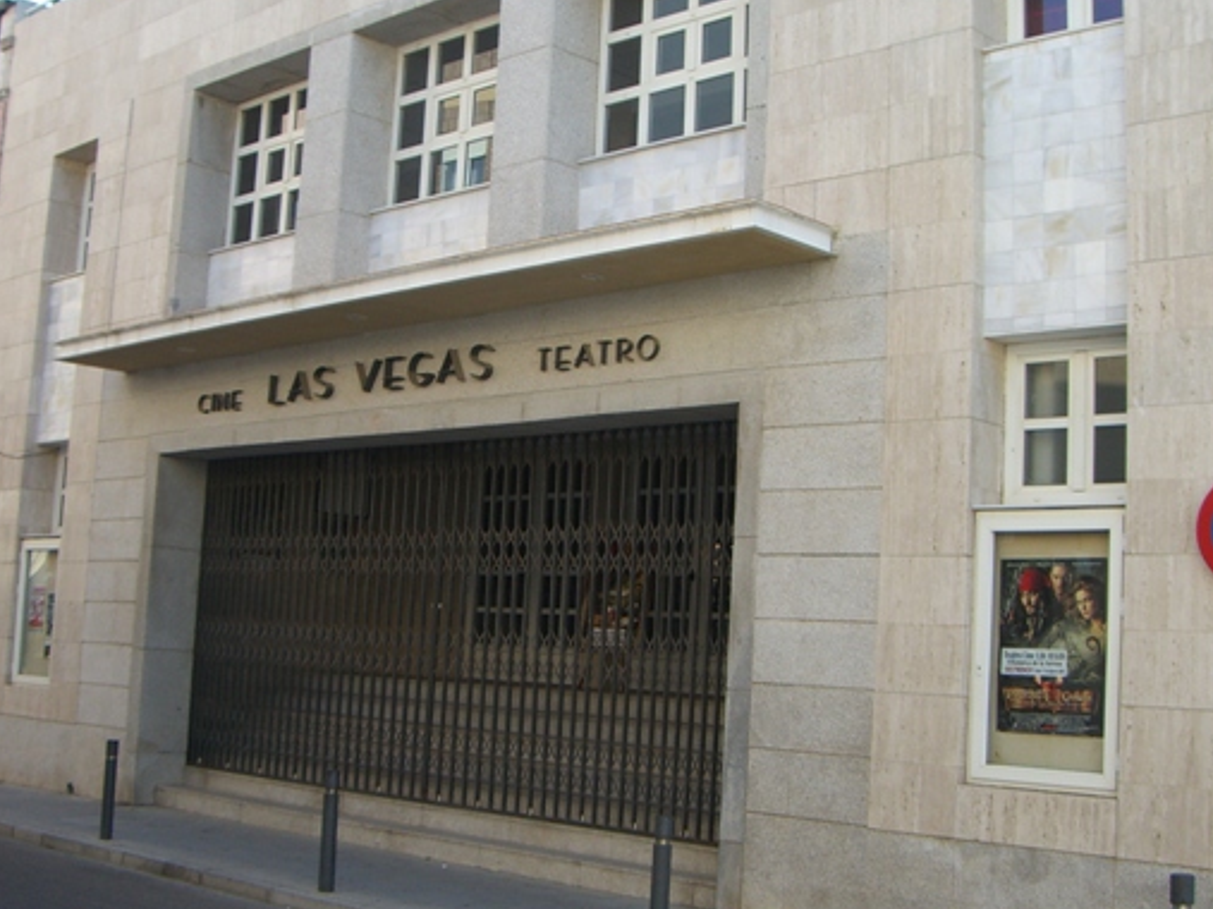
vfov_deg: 30.3
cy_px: 466
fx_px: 1682
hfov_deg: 39.7
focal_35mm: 48
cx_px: 598
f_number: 4.3
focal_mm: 6.2
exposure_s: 1/160
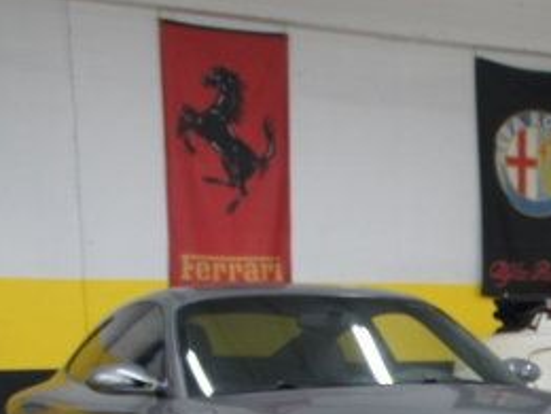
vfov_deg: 13.4
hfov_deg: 16.3
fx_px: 1624
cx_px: 981
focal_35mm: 102
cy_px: 672
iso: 250
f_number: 3.5
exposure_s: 1/30
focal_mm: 18
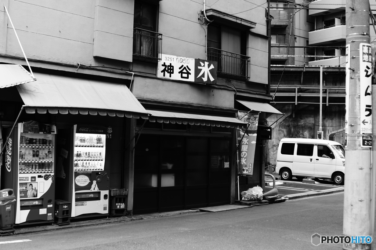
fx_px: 470
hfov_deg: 43.6
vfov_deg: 29.8
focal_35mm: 45
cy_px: 125
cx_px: 188
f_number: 3.2
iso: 100
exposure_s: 1/25
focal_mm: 30
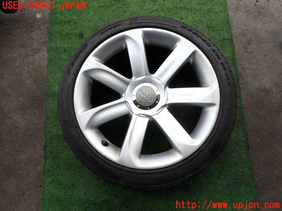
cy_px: 106
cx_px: 141
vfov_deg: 54.9
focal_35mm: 25
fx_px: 204
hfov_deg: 69.4
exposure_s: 1/640
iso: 100
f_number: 2.8
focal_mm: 4.5
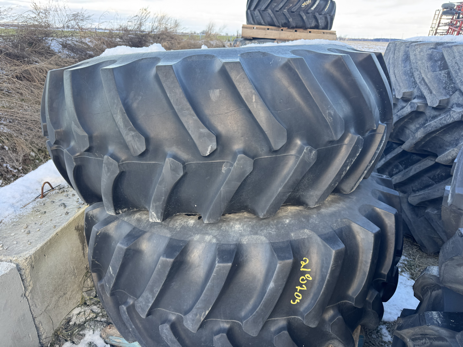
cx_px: 232
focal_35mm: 24
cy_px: 174
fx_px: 321
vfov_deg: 56.8
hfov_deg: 71.6
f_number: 1.78
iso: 64
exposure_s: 1/121
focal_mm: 6.76
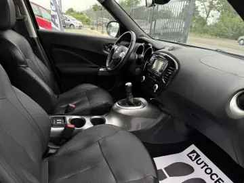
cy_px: 92
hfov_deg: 71.6
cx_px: 122
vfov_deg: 56.8
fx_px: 169
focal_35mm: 24
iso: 64
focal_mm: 6.76
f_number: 1.78
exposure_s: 1/147
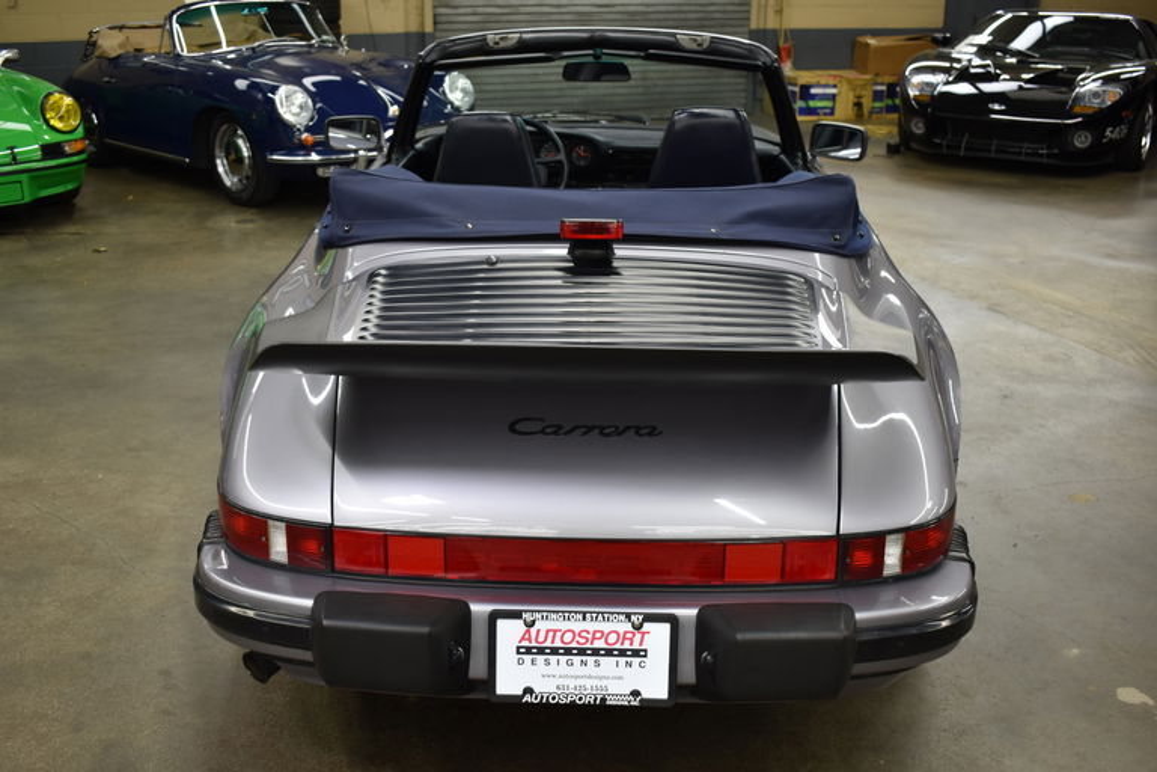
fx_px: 1205
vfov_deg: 35.5
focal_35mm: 38
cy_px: 386
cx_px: 578
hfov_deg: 51.3
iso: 450
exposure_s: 1/40
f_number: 4
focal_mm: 25
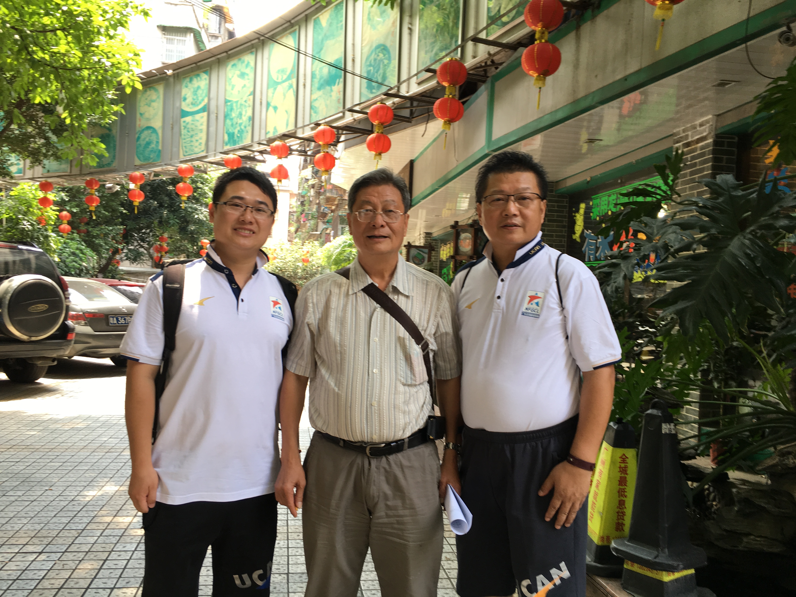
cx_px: 398
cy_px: 298
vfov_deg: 48.2
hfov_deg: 61.7
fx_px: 667
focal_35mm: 29
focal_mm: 4.15
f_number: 2.2
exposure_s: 1/50
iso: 25
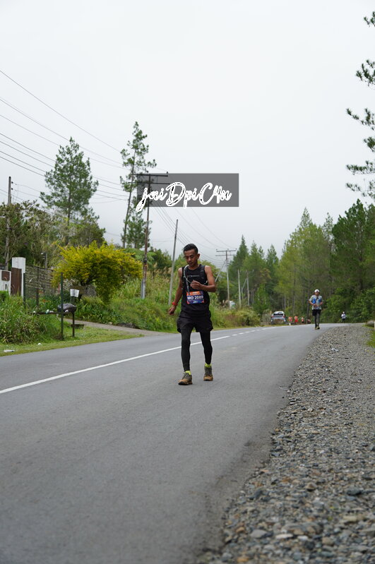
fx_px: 986
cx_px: 188
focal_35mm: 63
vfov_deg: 31.9
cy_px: 282
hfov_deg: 21.5
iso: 100
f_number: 2.8
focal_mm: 42
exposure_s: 1/500
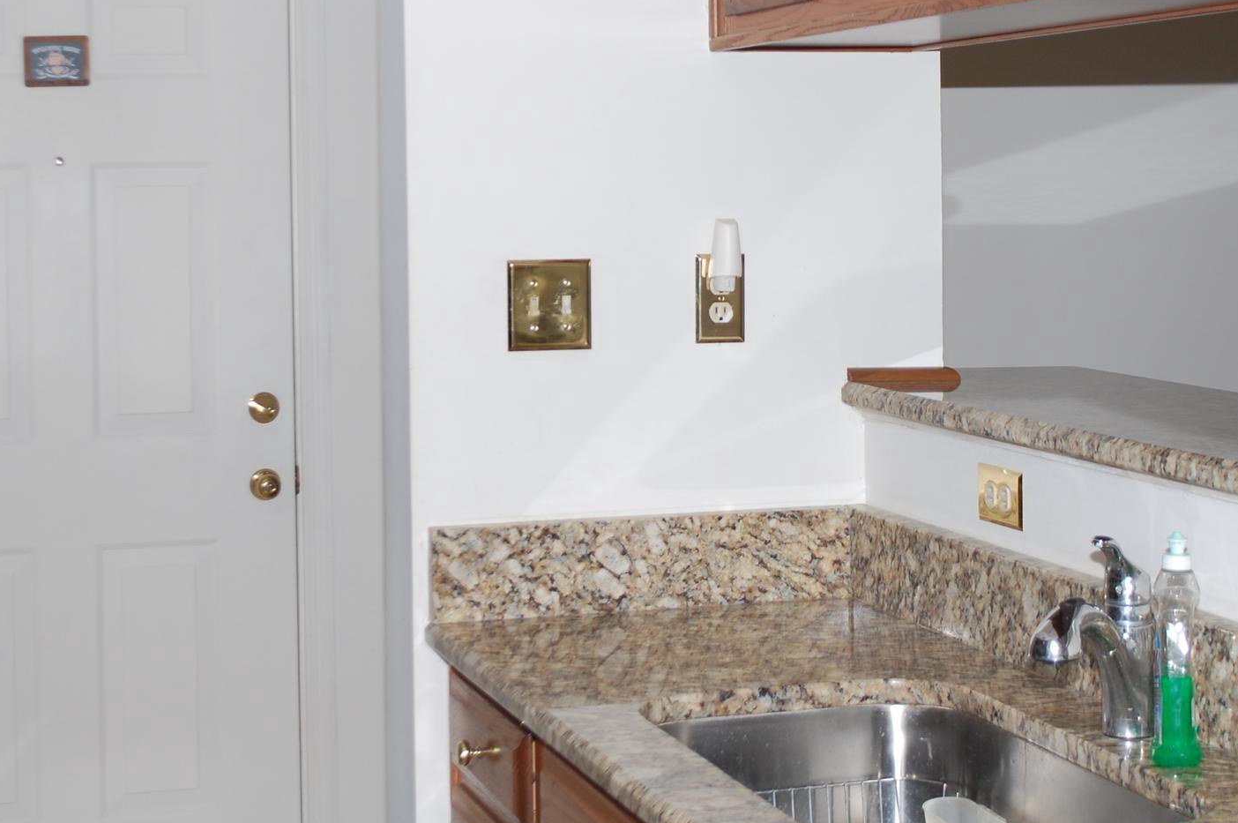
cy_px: 231
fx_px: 2405
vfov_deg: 19.3
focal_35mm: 70
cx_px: 645
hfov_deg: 28.9
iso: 200
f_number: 5
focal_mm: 32
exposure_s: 1/60
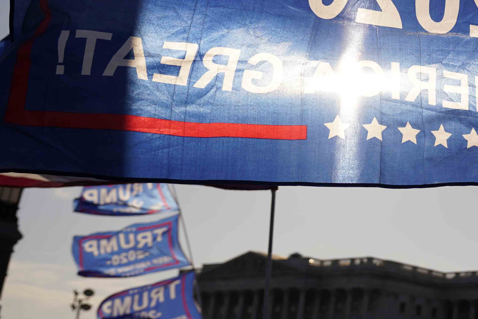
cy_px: 16
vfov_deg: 19.3
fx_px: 916
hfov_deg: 26.8
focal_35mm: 69
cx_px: 528
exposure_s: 1/5000
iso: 200
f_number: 4.5
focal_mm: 31
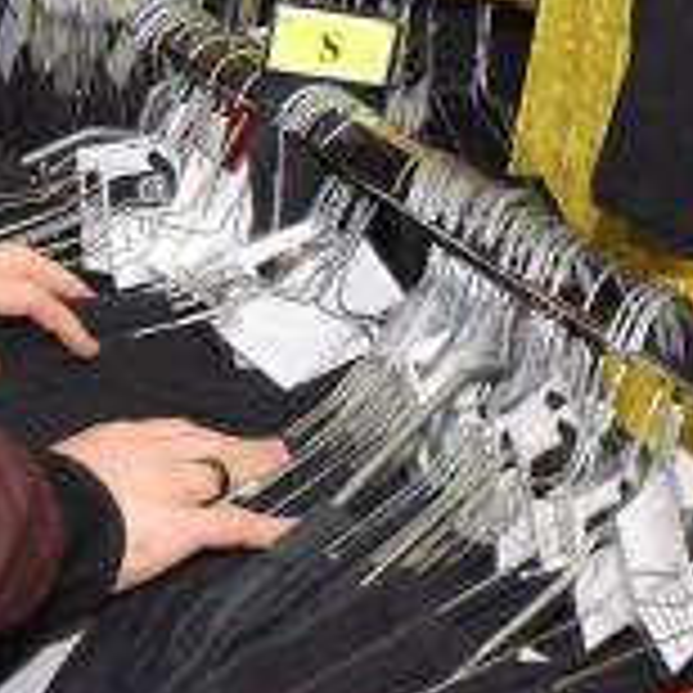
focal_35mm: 140
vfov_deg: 12.4
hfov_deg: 12.4
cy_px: 198
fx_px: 3171
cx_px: 601
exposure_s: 1/60
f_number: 5
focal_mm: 22
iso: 5000
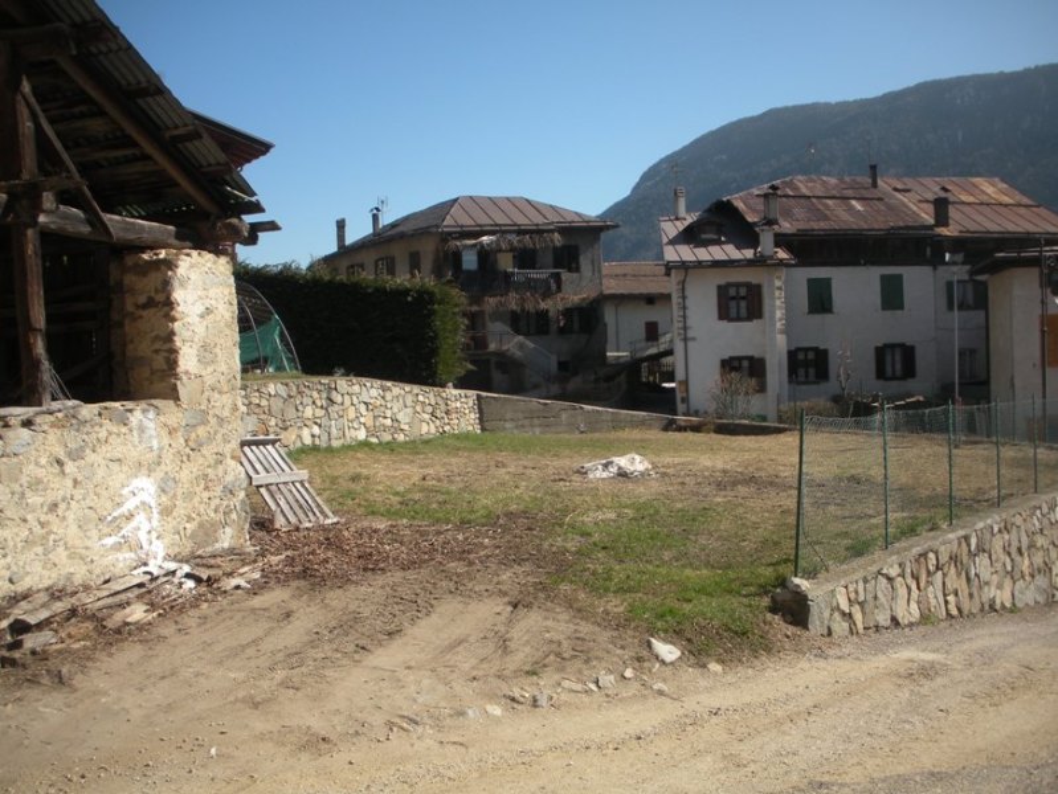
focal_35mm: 35
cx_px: 529
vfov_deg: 40.7
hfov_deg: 52.6
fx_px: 1070
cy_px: 397
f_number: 3.5
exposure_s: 1/644
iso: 64
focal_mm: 6.3
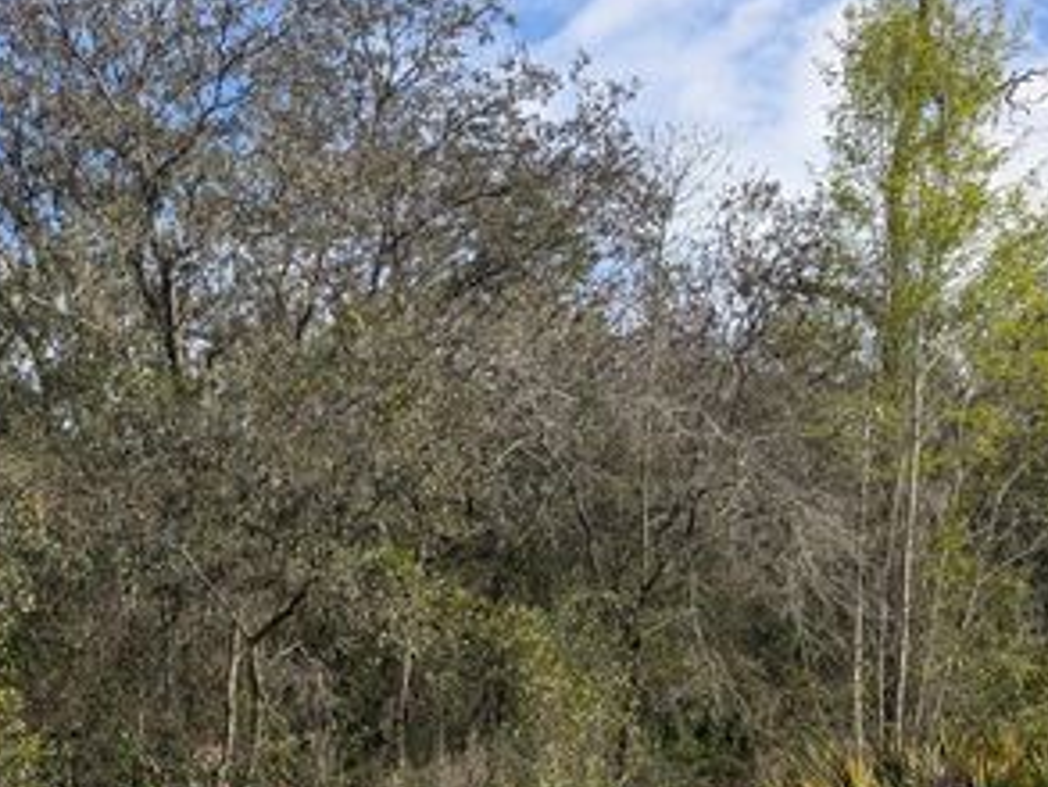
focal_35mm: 41
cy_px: 535
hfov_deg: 44.3
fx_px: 1242
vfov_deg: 34.8
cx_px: 268
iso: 33
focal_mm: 4.53
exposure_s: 1/968
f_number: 1.7
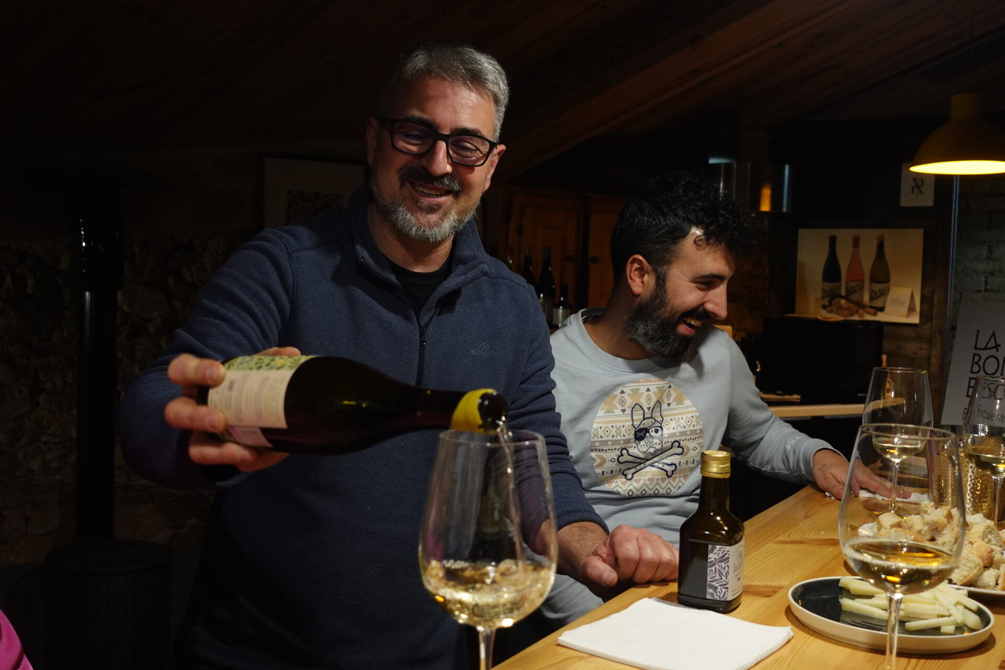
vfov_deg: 35.9
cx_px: 502
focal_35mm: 37
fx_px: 1033
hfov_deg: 51.9
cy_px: 335
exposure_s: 1/80
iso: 640
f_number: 2.8
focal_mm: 14.3
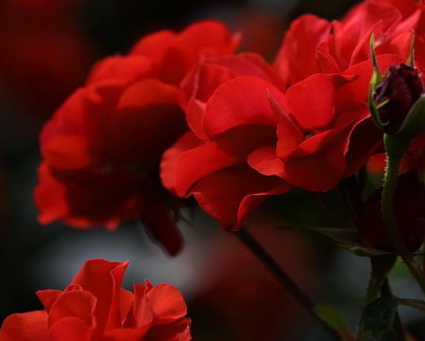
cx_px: 257
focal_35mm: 537
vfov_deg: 2.9
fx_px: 6760
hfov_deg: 3.6
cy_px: 123
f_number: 6.3
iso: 400
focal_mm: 300
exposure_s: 1/2000
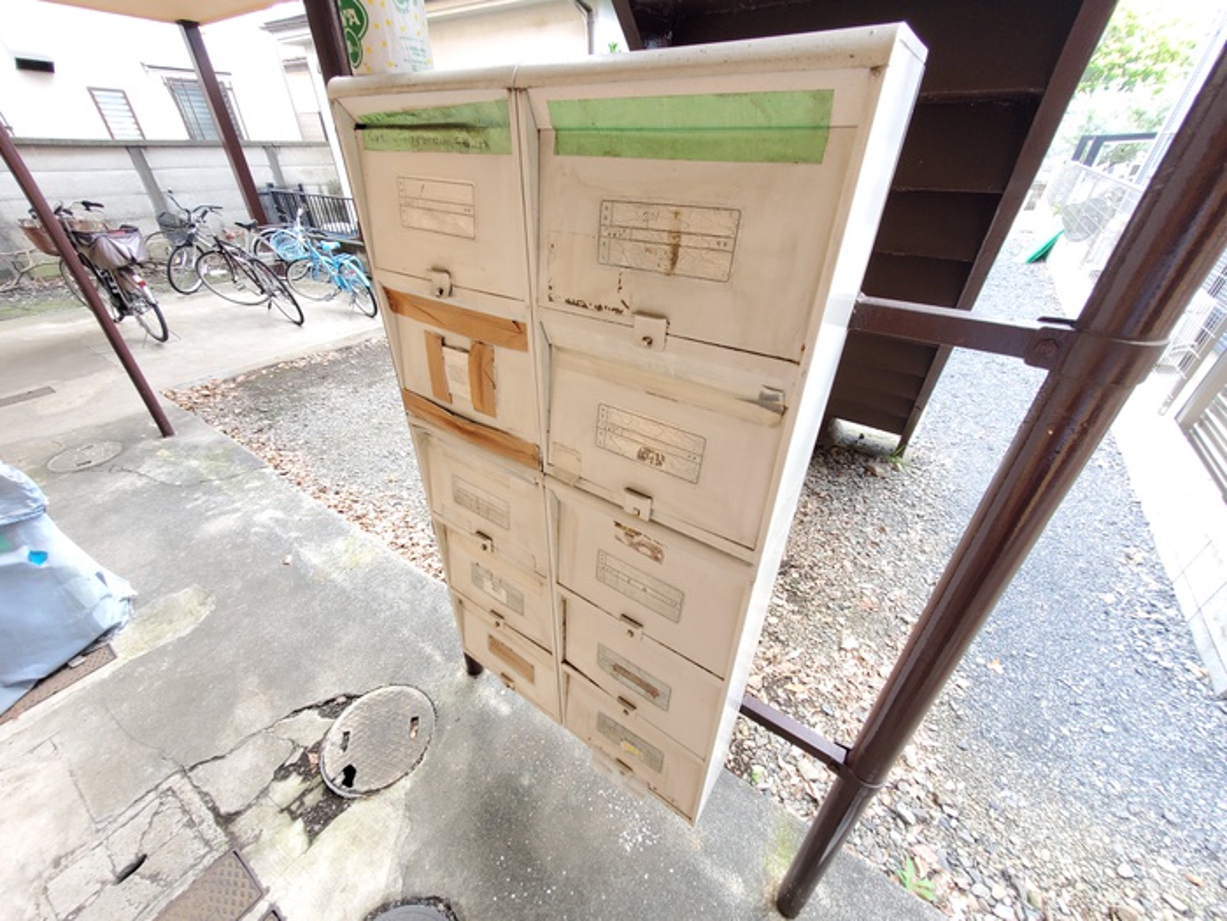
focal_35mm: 13
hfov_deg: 106.2
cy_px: 460
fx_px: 461
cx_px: 614
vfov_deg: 89.9
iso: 160
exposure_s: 1/50
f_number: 2.2
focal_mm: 1.8
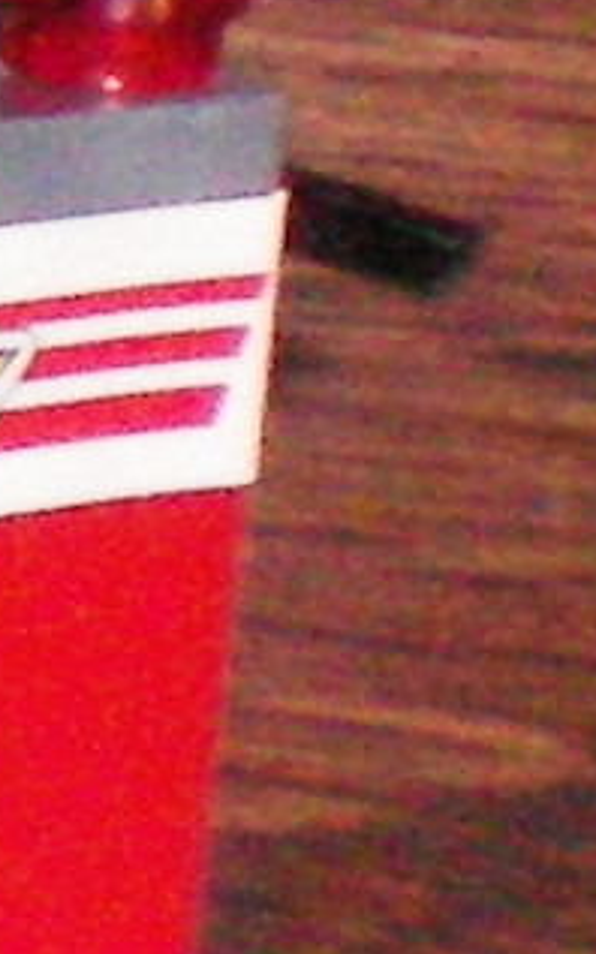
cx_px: -2598
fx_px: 10790
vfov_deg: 5.1
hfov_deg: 3.0
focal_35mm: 415
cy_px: 749
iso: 400
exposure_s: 1/60
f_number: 4.6
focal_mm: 6.3
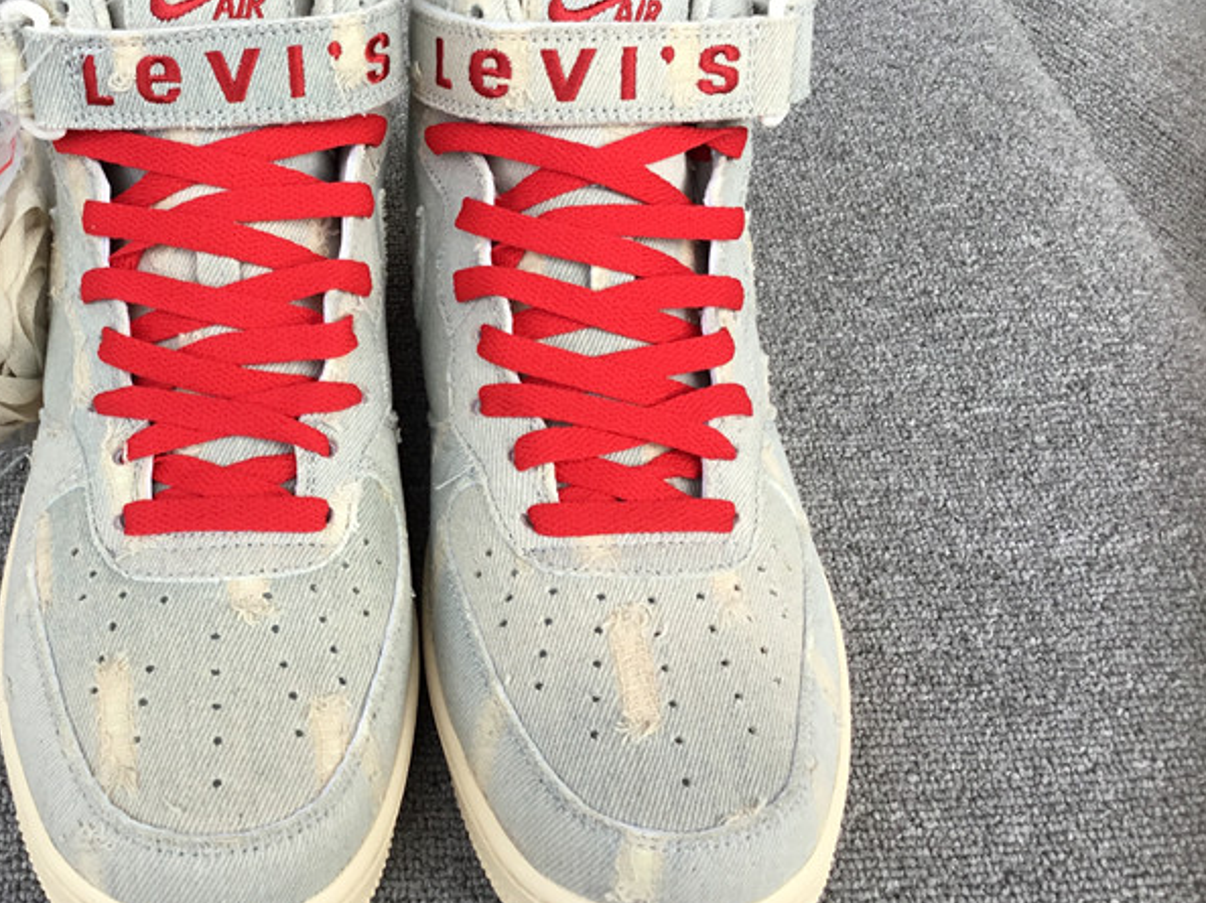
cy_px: 385
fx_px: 1637
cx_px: 333
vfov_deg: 30.8
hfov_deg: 39.6
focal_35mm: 47
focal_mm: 3.3
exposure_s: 1/235
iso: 25
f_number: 2.4
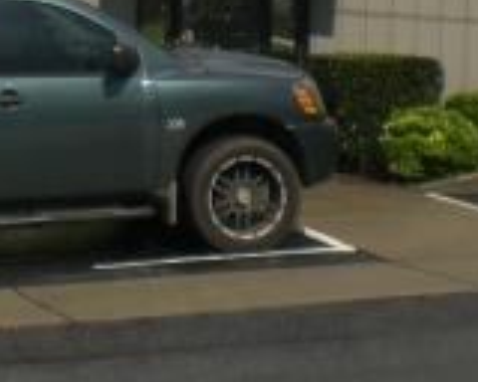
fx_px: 2094
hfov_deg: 12.9
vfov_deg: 10.2
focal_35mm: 148
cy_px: -161
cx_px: 18
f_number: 4.4
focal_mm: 6.3
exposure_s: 1/800
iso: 50
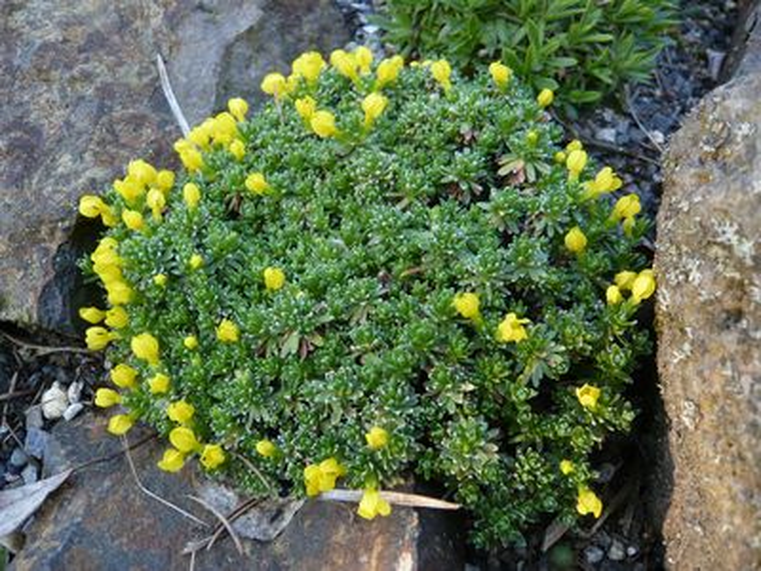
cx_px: 380
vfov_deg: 49.7
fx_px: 616
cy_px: 286
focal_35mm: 28
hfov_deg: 63.4
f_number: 2.8
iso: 100
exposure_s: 1/50
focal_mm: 4.6
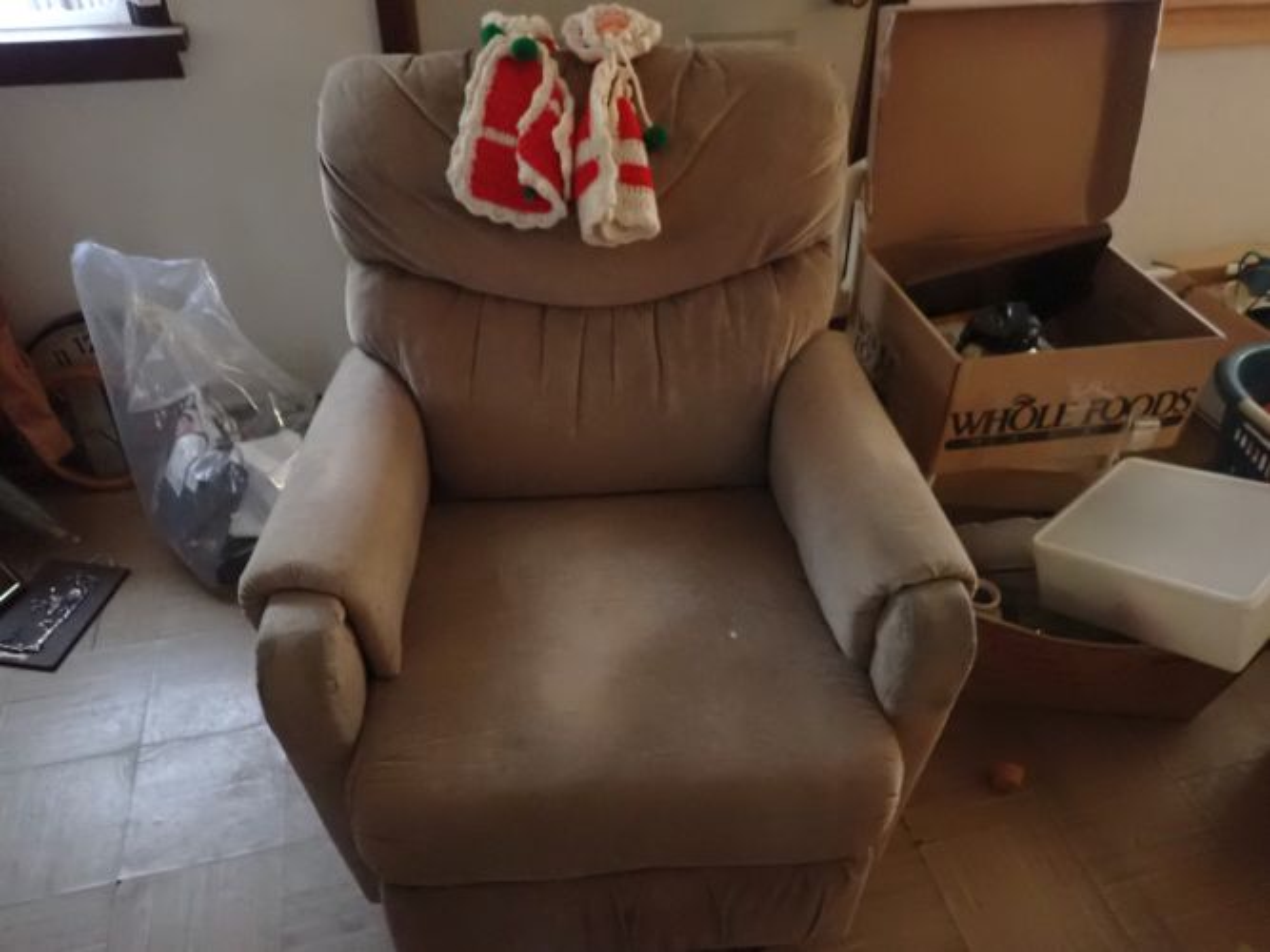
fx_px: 917
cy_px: 476
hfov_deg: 69.4
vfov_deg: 54.9
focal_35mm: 25
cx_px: 635
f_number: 2
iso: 1600
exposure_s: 1/20
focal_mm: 4.5
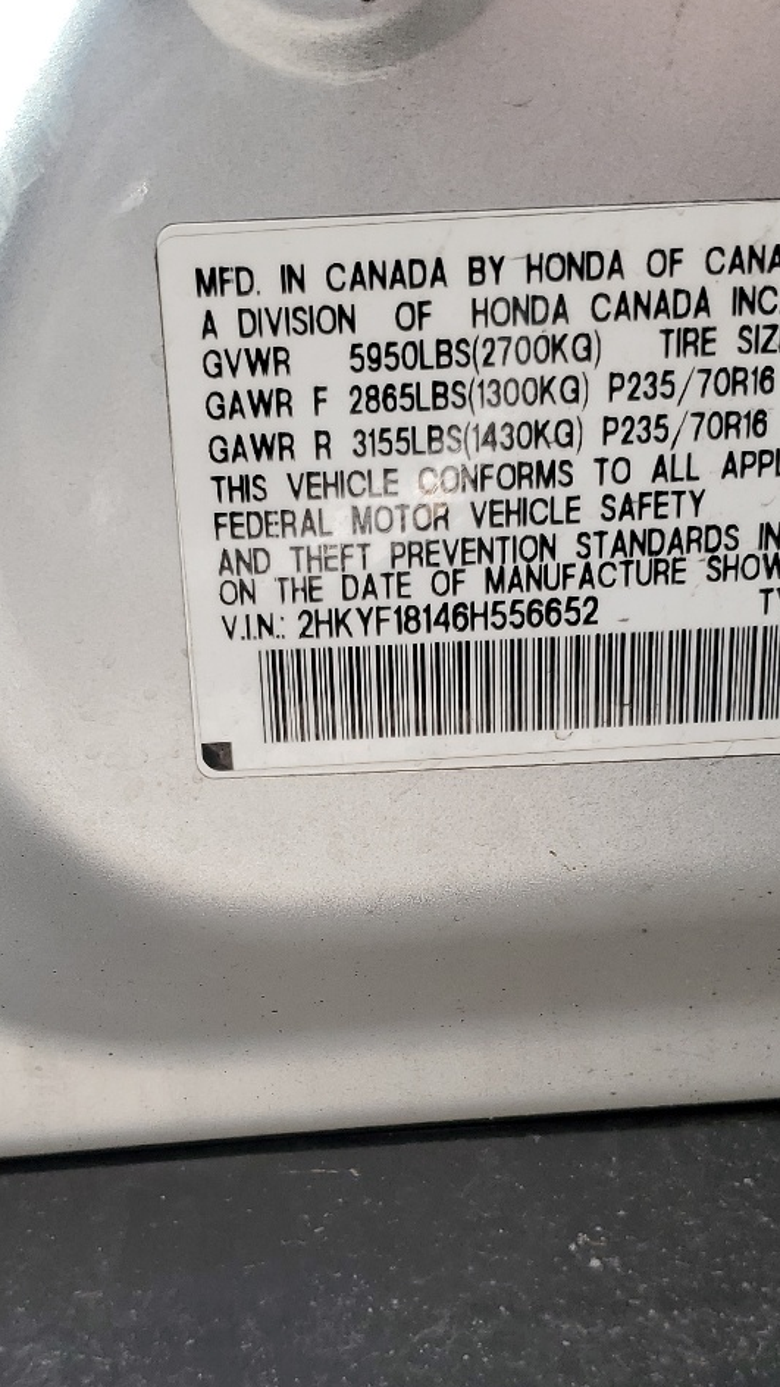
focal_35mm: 48
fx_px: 1765
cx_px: 375
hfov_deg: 24.9
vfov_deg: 42.6
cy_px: 870
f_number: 1.5
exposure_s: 1/500
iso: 50
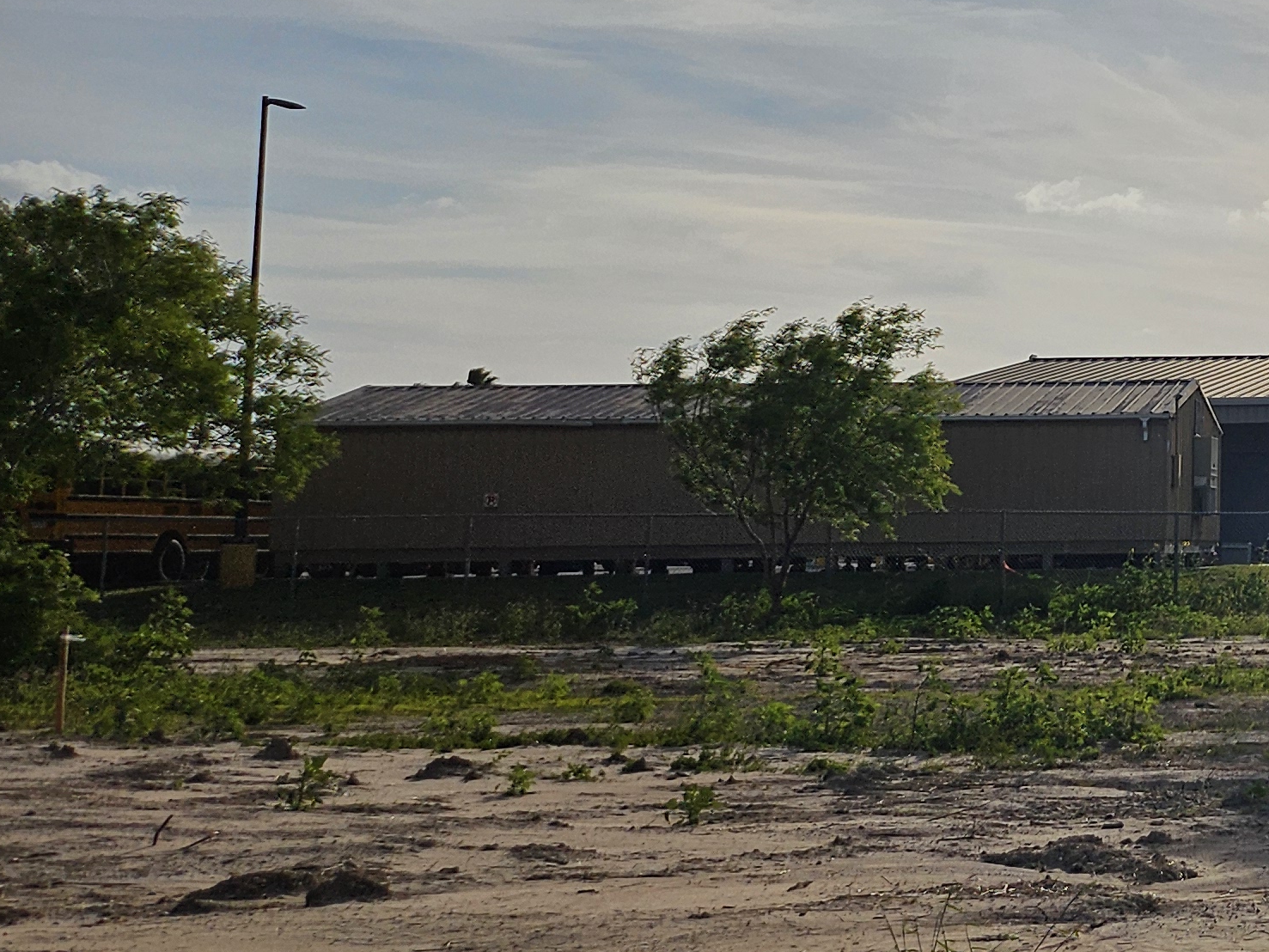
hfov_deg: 25.5
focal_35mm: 65
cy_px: 287
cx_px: 1669
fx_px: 2383
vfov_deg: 22.5
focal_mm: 5
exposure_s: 1/20291
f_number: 1.8
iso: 50
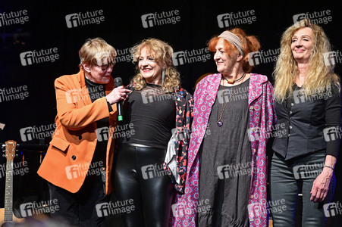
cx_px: 171
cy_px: 114
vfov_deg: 19.4
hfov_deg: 28.9
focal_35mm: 70
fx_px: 664
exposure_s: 1/250
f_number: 4
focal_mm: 70
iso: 3200
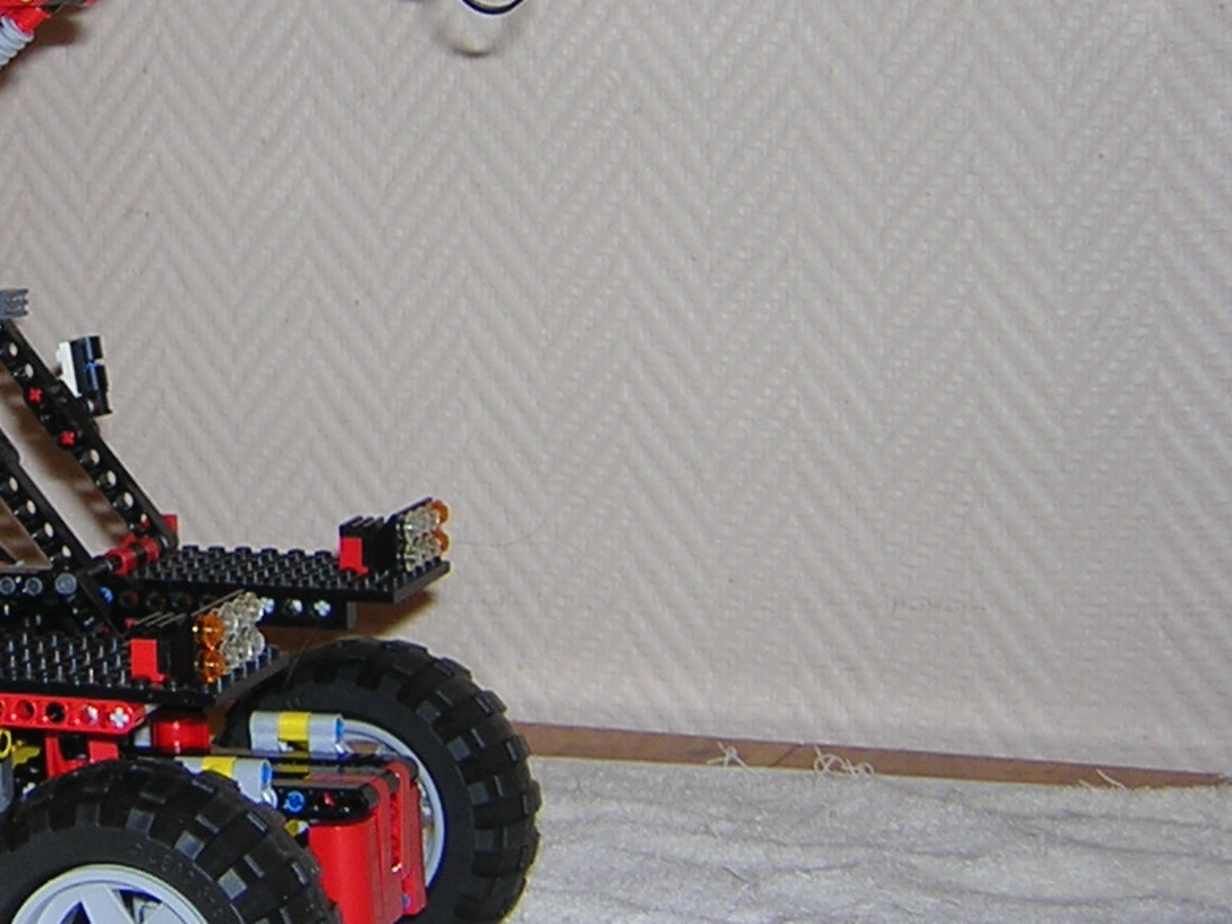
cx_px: 28
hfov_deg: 23.0
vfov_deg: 17.9
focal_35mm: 82
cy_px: 289
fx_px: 2918
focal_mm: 5.2
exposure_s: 1/60.1
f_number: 2.7
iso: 100
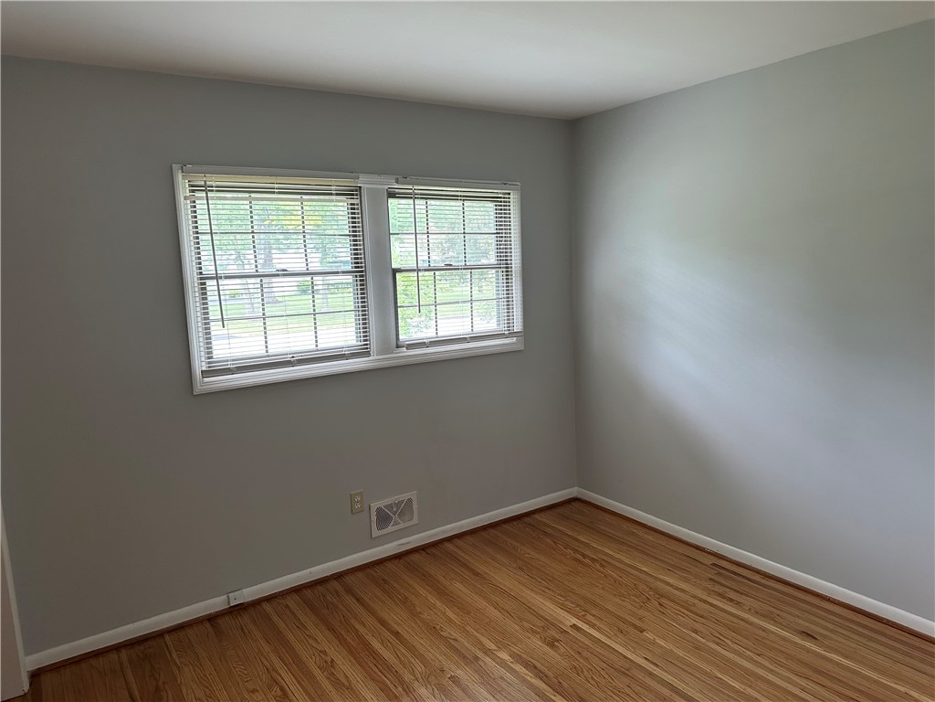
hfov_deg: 71.6
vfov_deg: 56.8
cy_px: 351
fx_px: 648
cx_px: 468
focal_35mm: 24
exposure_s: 1/60
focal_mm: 6.86
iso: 250
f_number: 1.78
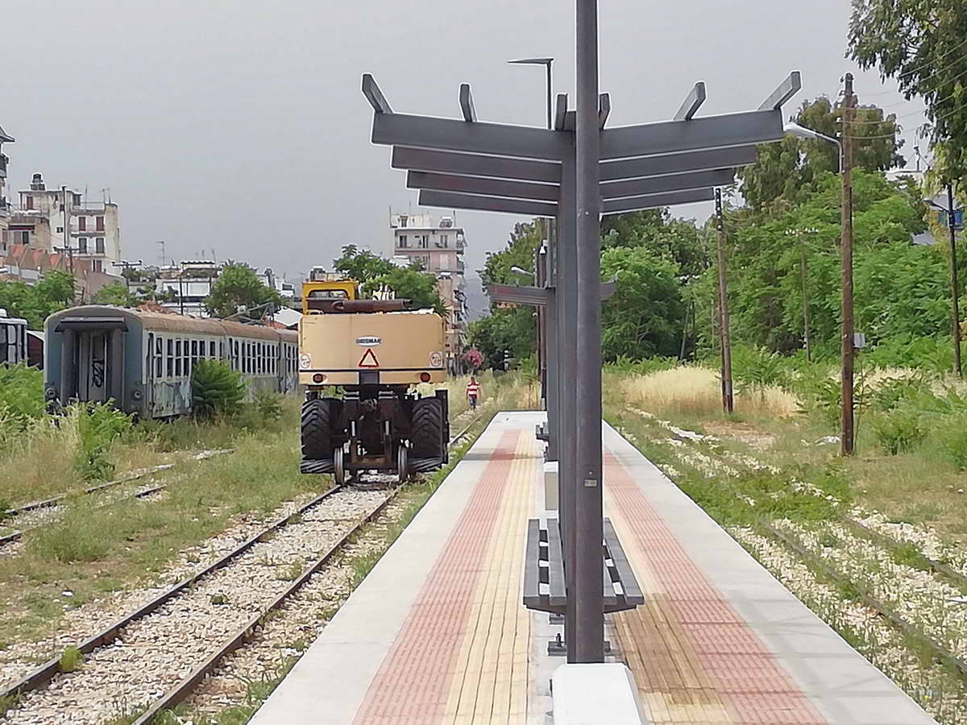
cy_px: 362
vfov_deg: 14.5
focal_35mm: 102
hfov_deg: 19.3
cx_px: 484
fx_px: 2849
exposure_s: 1/979
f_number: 2.2
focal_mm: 3.81
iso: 50
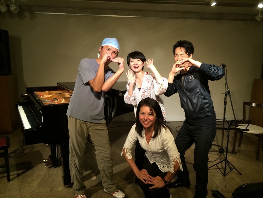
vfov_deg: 48.2
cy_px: 99
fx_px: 220
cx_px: 132
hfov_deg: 61.7
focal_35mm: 29
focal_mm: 4.15
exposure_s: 1/30
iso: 125
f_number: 2.2
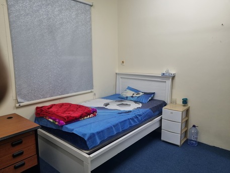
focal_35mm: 26
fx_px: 173
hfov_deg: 67.3
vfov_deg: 53.1
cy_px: 86
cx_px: 115
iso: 200
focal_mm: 5.4
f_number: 1.8
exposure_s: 1/40
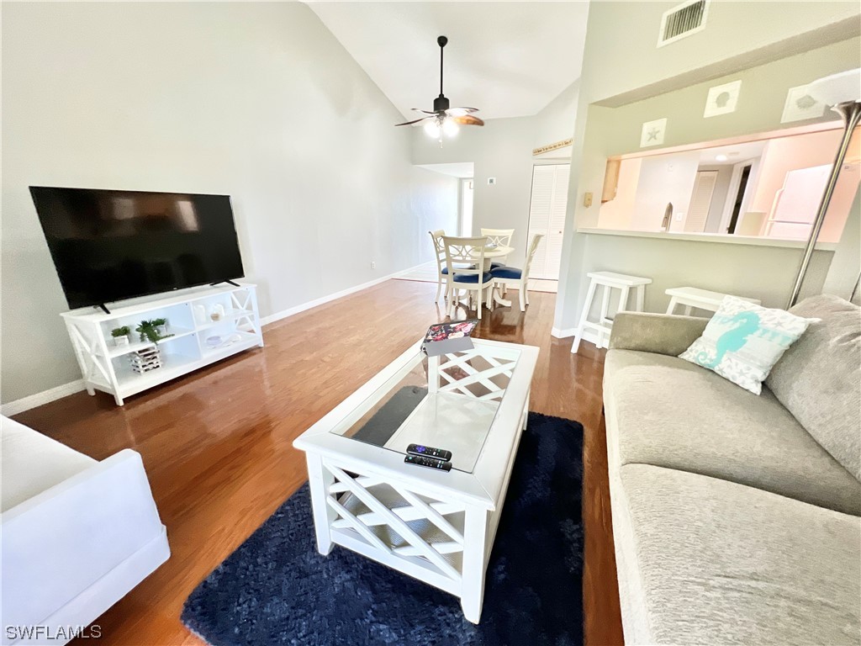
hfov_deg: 106.2
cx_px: 430
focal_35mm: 13
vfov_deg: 89.9
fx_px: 323
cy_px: 323
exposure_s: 1/60
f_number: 1.8
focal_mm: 1.57
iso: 200
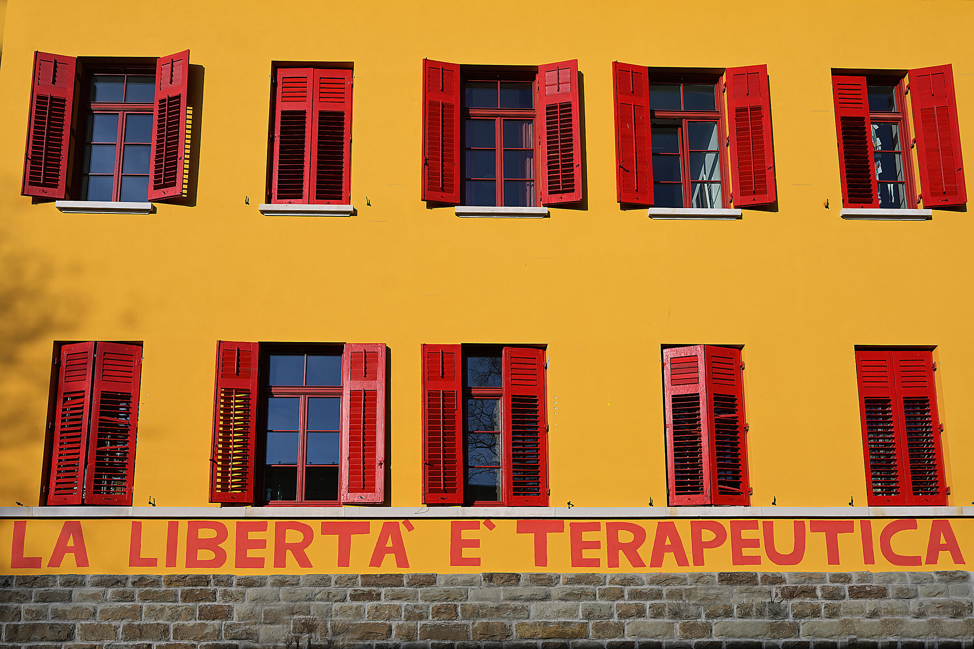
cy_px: 324
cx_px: 487
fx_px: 500
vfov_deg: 65.9
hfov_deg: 88.4
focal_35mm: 18
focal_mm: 18.5
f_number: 6.3
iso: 100
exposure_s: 1/800
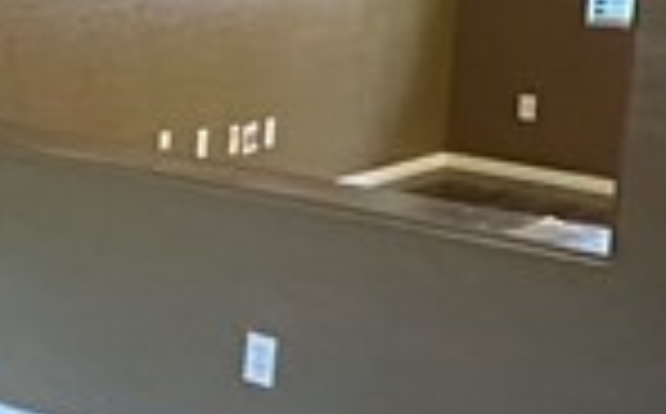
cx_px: -284
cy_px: -40
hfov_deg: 18.3
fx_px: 1867
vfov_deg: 12.4
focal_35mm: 103
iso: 640
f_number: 2.2
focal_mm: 2.22
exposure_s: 1/60
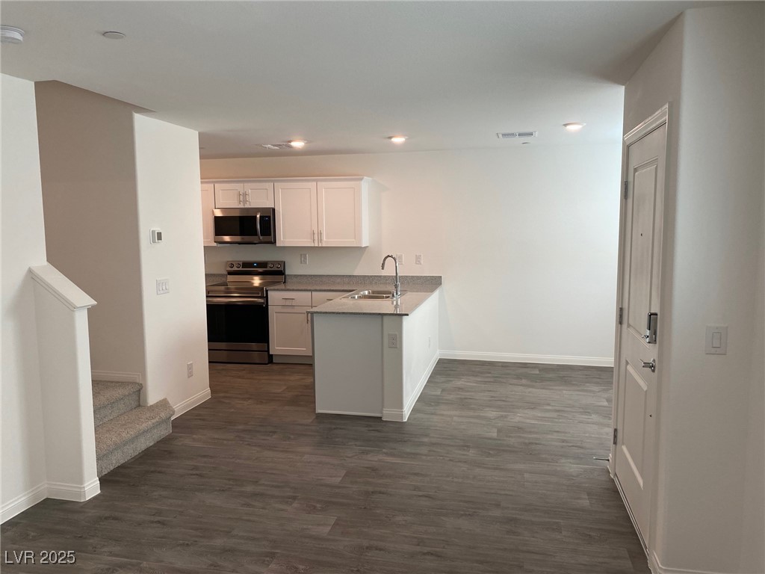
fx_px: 575
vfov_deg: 53.1
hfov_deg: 67.3
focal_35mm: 26
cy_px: 287
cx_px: 382
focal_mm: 4.25
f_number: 1.8
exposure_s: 1/120
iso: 100
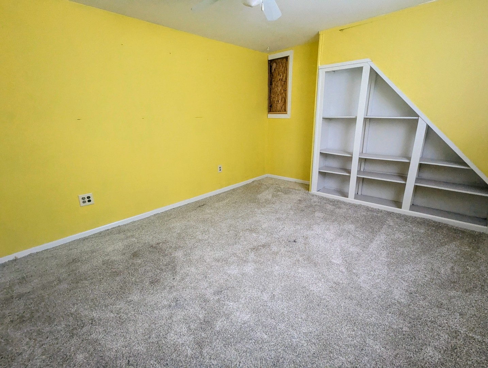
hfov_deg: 94.4
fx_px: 226
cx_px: 244
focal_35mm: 16
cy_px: 184
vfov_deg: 78.3
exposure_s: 1/79.6
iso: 478
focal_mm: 2.35
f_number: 2.2
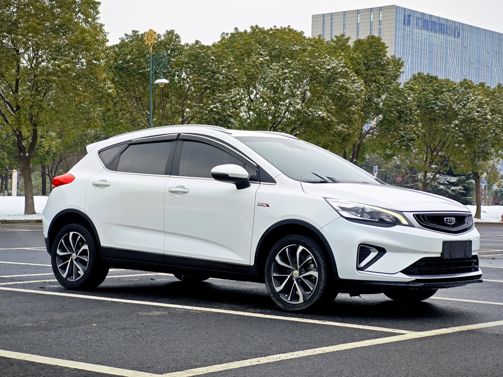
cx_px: 252
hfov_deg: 26.0
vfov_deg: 19.6
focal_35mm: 75
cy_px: 188
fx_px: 1090
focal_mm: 9
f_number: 2
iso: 50
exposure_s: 1/234
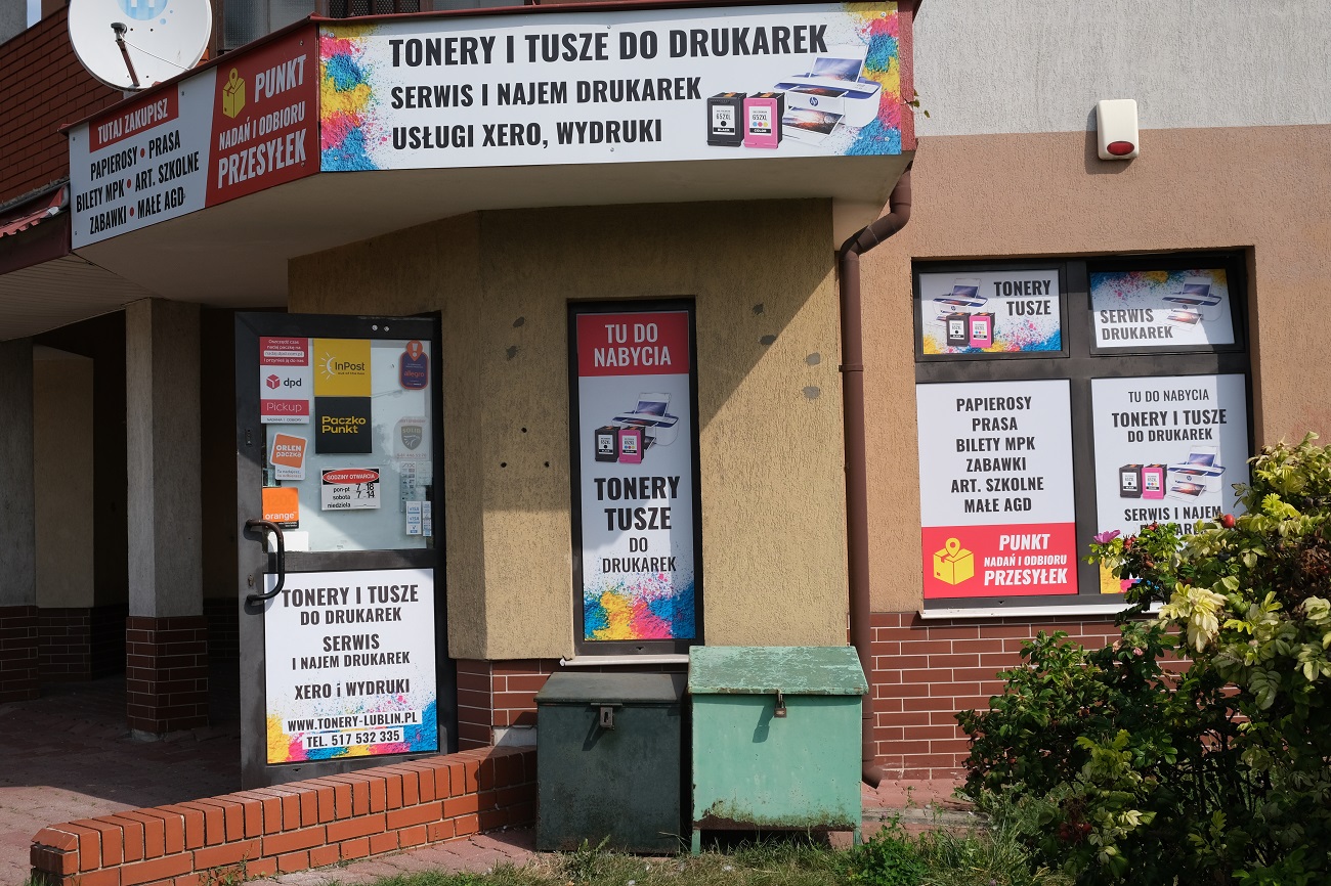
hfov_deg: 46.4
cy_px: 443
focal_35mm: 42
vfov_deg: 31.9
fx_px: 1552
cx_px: 666
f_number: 6.4
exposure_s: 1/1400
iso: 400
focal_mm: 27.7
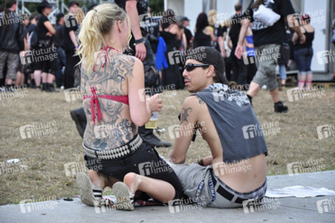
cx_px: 168
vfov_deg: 9.3
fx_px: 1367
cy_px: 112
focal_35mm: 147
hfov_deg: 14.0
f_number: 6.3
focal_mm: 98
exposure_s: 1/640
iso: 640
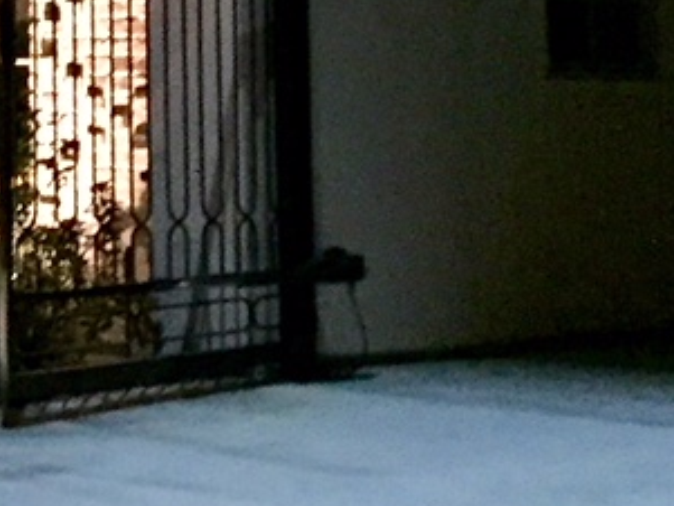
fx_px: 3058
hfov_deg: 11.7
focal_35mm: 157
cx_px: -508
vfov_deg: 9.1
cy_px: -327
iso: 800
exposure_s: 1/15
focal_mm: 4.15
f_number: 2.2
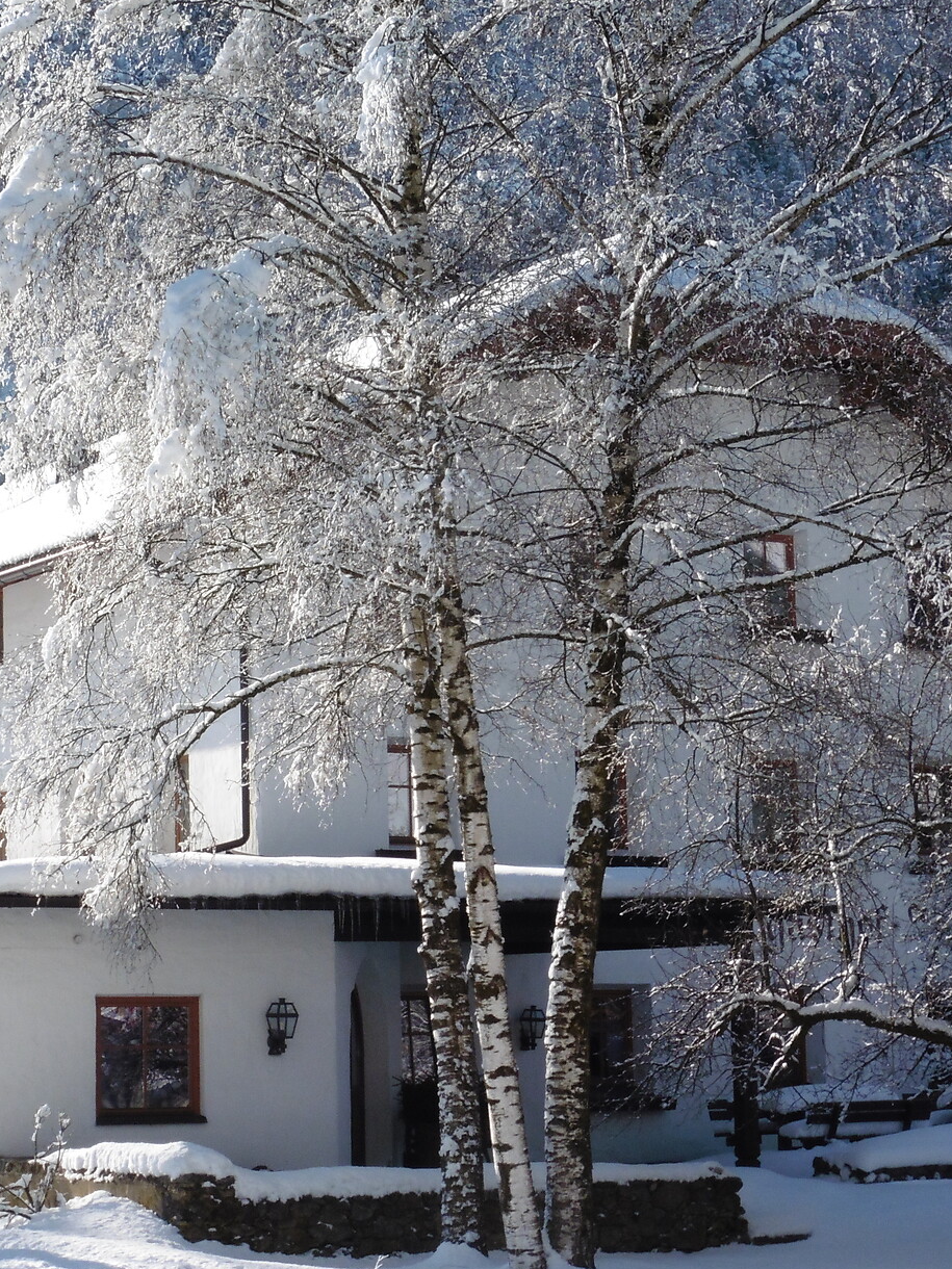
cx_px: 183
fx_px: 3117
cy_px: 626
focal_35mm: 85
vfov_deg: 23.0
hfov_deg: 17.2
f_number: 5.6
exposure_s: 1/640
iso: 160
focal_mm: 9.7
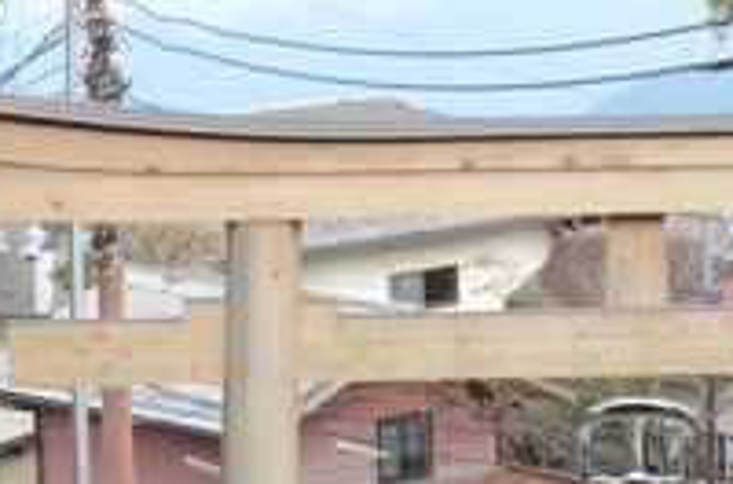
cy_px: 125
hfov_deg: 10.2
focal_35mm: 200
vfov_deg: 6.8
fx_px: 4059
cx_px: 718
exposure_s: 1/100
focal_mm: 26
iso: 200
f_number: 5.6
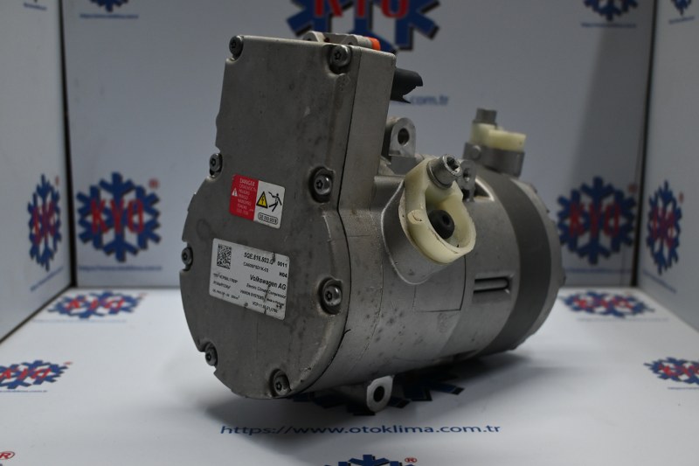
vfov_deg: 33.6
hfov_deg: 48.7
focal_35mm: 40
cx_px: 350
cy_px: 233
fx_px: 772
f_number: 4.5
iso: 720
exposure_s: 1/125
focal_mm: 26.5
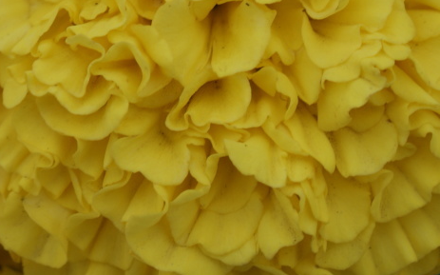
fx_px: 2433
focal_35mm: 203
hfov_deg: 10.3
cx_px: 250
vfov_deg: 6.4
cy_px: 19
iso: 100
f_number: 10
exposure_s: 1/125
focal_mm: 60
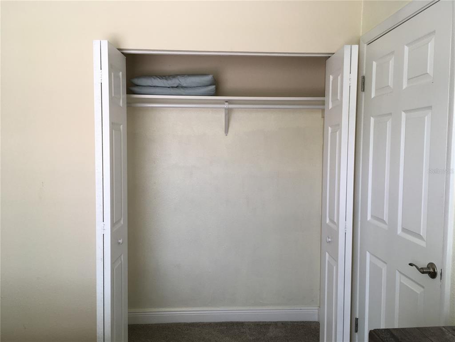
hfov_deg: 61.7
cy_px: 171
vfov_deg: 48.2
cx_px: 228
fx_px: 381
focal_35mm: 29
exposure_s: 1/50
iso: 32
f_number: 2.2
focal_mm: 4.15
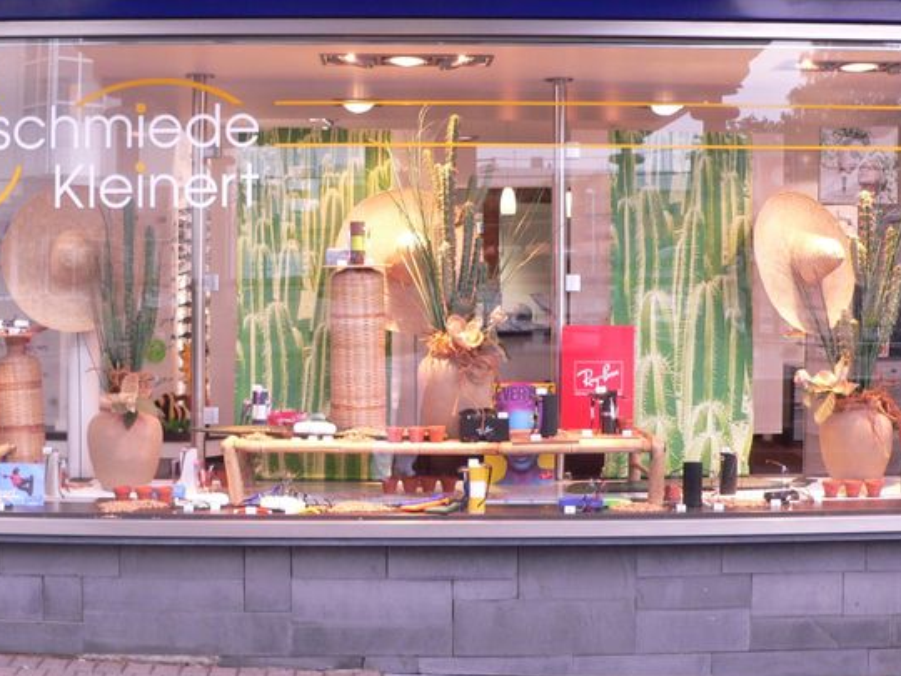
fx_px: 1249
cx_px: 392
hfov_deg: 39.6
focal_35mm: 48
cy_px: 262
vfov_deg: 30.2
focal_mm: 6
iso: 150
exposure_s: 1/60
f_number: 2.8
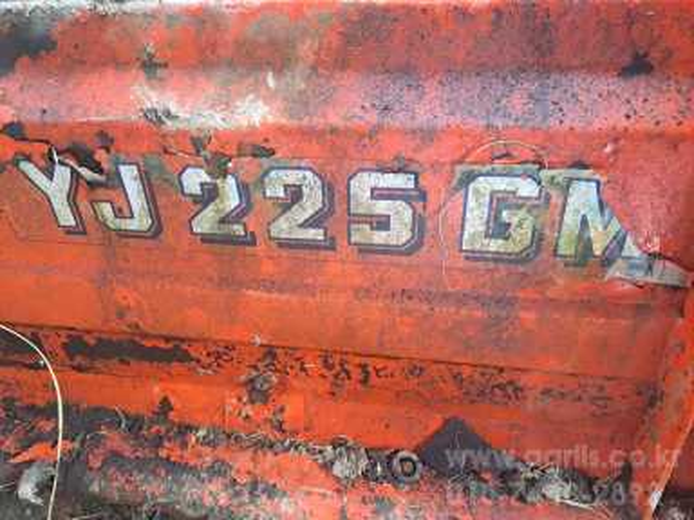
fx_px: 481
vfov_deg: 56.8
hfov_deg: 71.6
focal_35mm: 24
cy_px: 260
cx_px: 347
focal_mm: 5.23
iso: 320
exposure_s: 1/60
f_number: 1.8
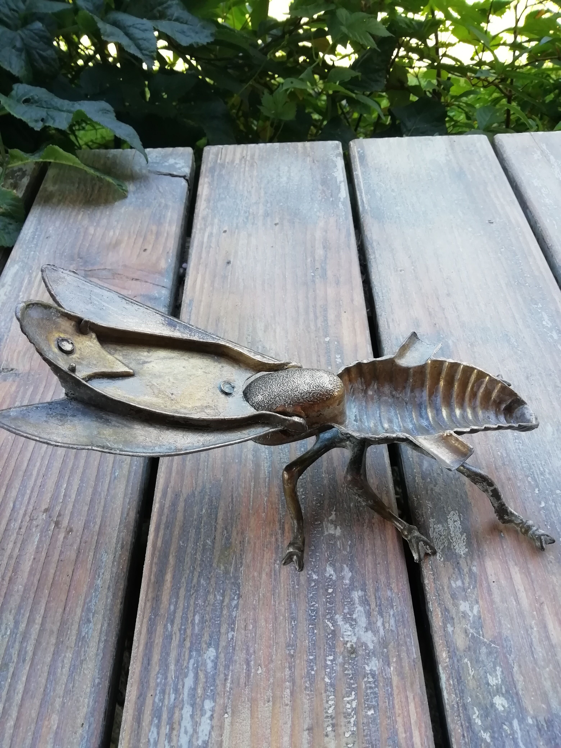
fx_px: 562
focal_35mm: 26
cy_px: 374
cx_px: 280
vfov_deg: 67.3
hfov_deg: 53.1
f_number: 2.2
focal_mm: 3.21
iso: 50
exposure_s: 1/50
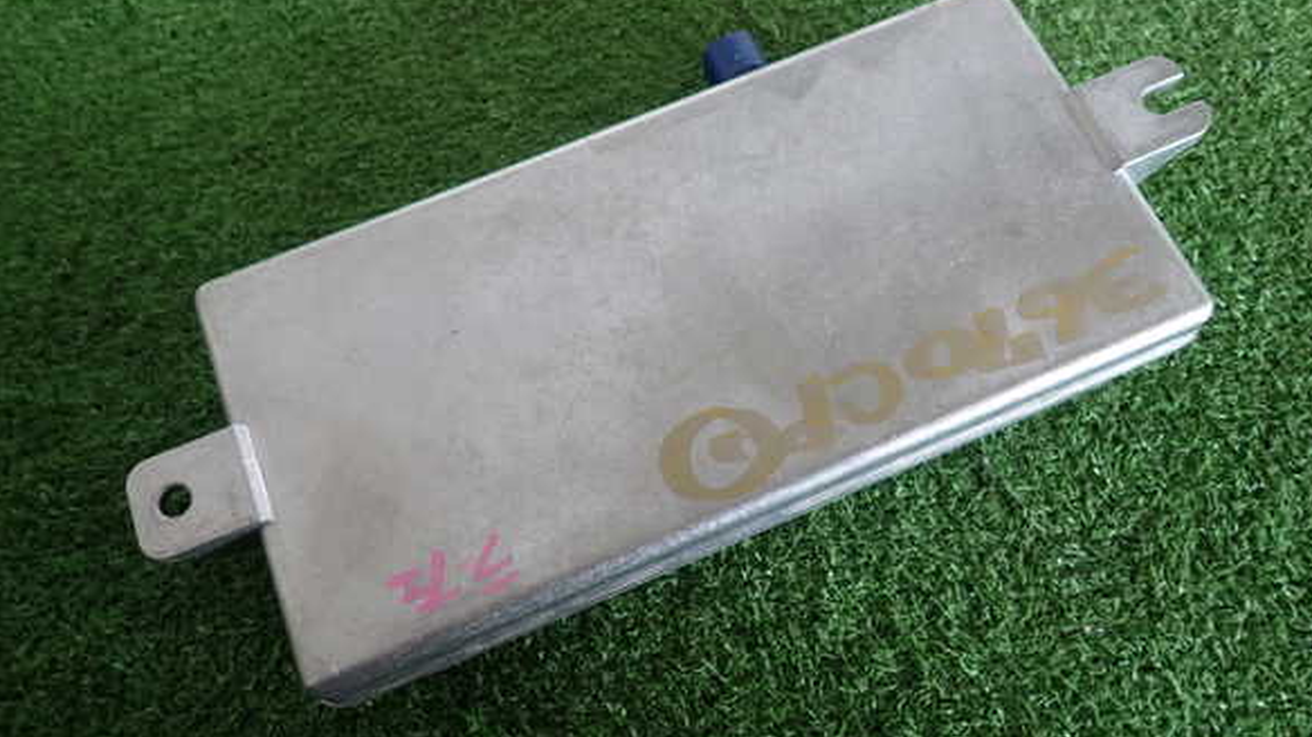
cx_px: 654
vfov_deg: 41.5
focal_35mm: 28
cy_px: 368
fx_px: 974
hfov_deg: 67.9
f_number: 2
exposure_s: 1/60
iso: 125
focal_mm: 4.5
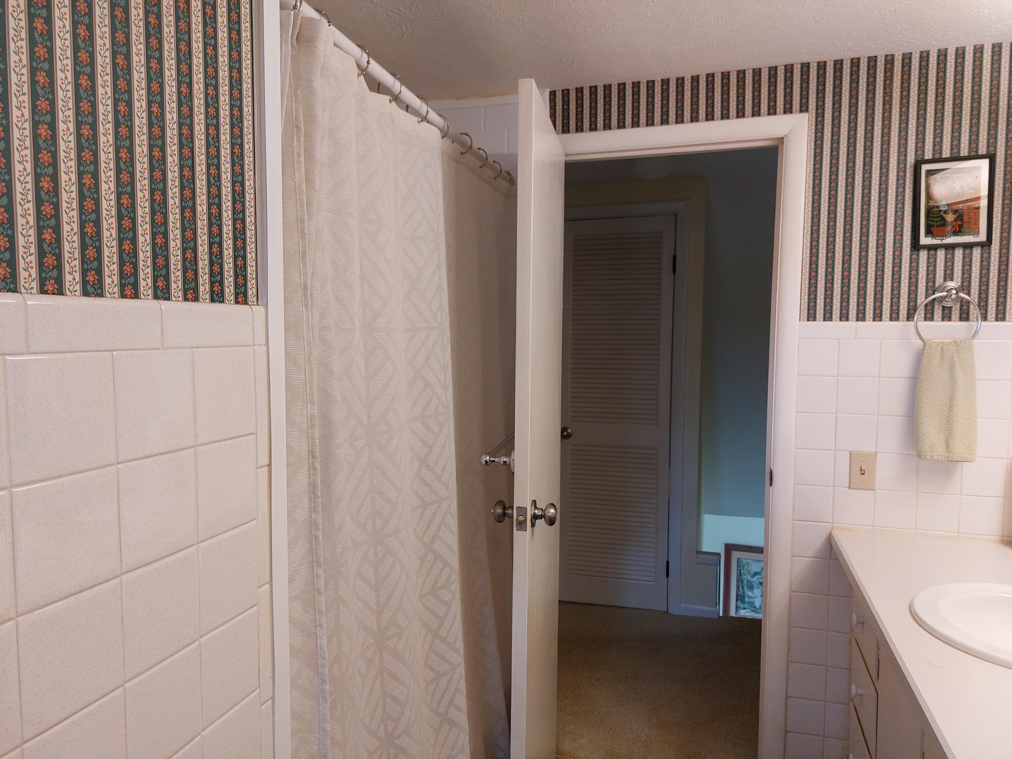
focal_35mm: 24
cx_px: 506
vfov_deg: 56.8
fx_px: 702
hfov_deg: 71.6
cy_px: 380
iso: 250
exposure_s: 1/60
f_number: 1.8
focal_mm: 5.23
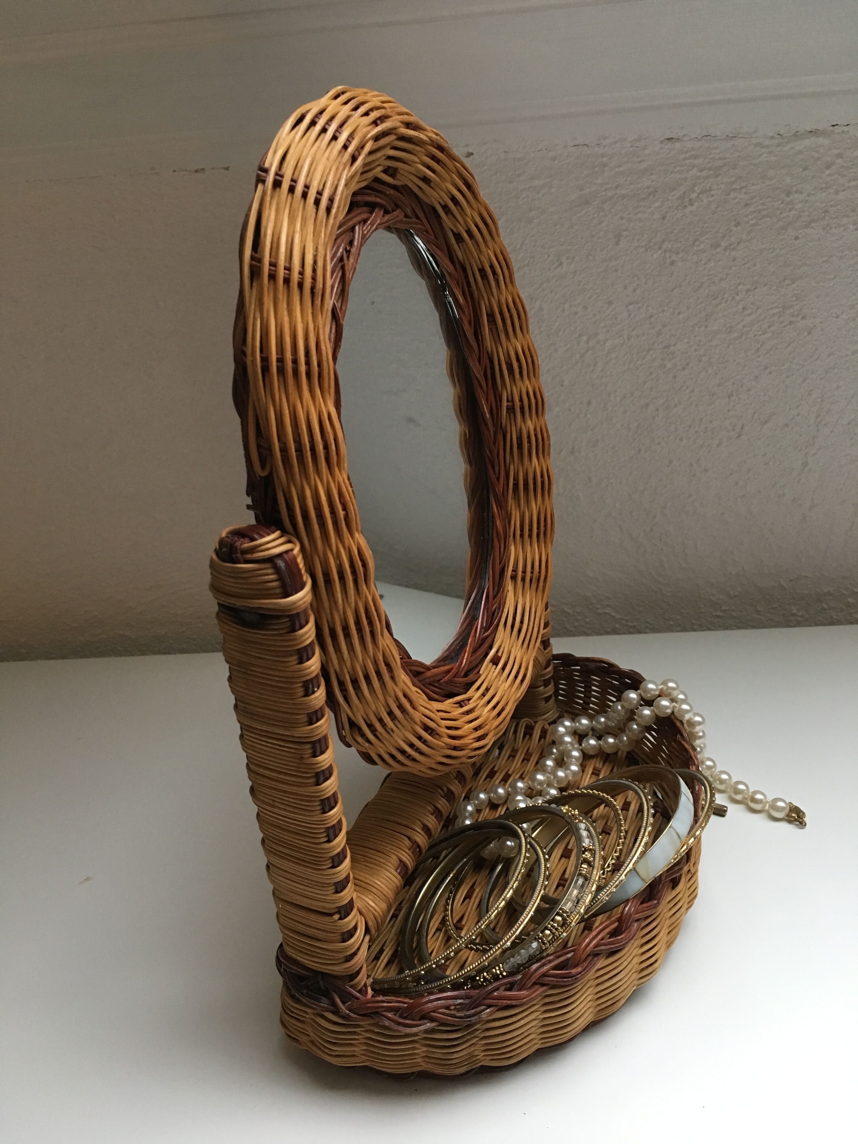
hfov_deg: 48.2
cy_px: 572
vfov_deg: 61.7
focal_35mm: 29
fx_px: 958
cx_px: 429
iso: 160
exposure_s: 1/33
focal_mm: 4.15
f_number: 2.2
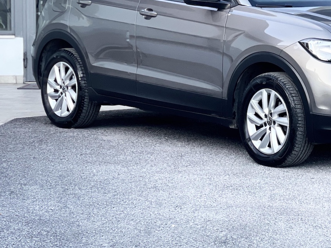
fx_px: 1119
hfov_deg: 16.7
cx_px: 267
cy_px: 57
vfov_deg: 12.6
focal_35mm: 117
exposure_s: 1/121
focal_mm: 7.5
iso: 64
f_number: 2.2
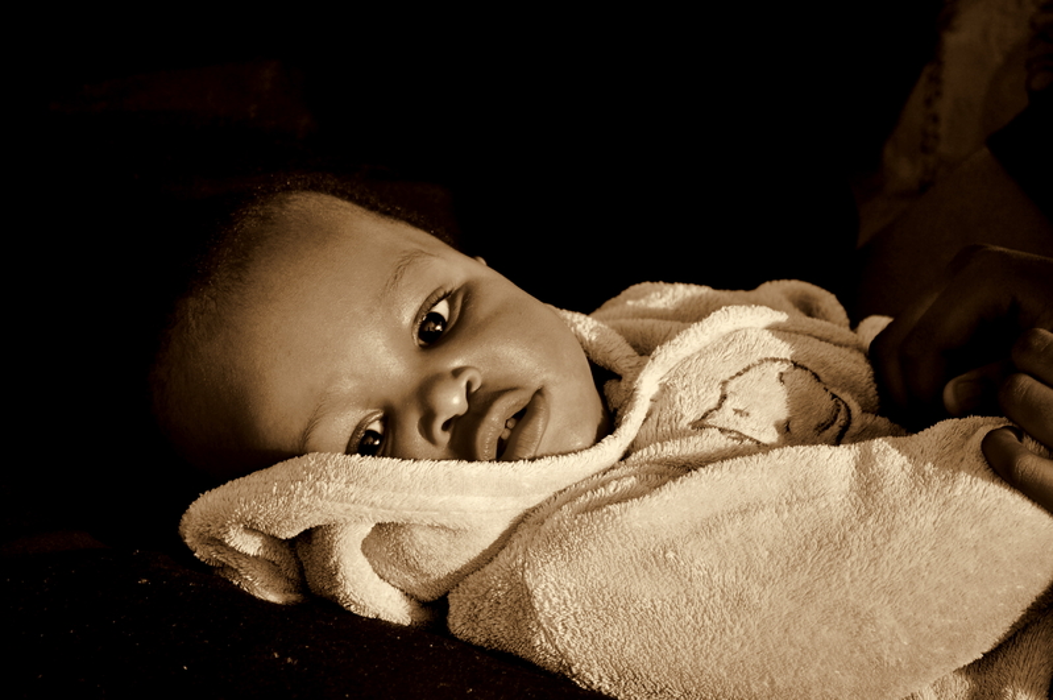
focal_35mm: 270
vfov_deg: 5.1
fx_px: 7889
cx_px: 526
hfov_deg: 7.6
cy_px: 350
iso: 320
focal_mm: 180
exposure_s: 1/320
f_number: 5.6
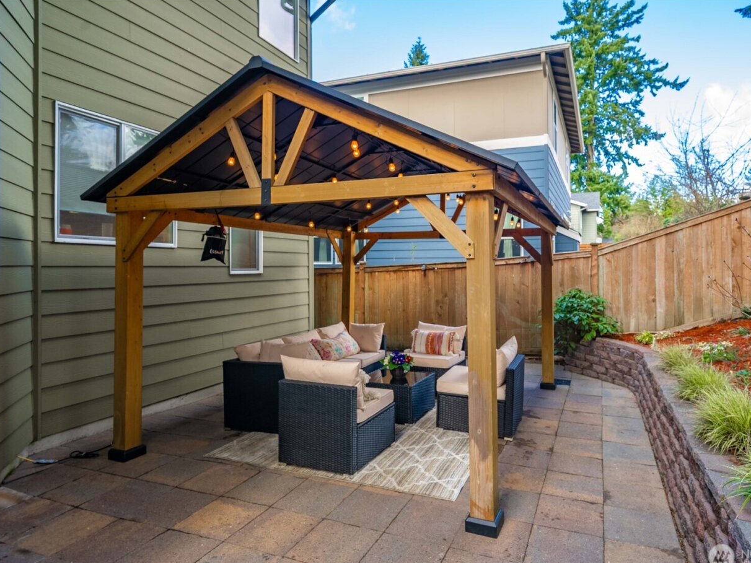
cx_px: 400
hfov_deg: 81.6
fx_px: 434
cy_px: 287
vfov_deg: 66.0
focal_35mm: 20
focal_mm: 18
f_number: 7.1
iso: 125
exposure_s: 1/30
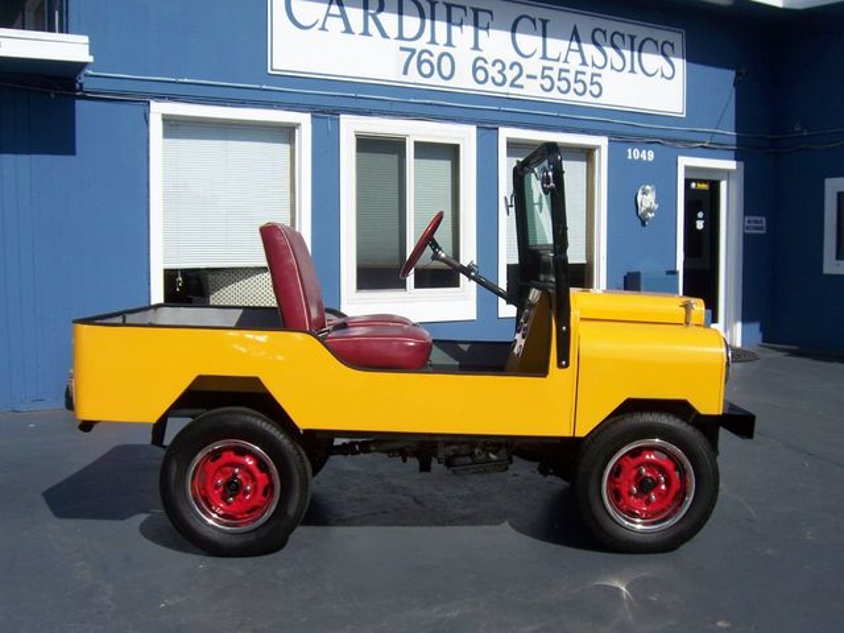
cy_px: 316
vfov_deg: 39.7
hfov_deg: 51.4
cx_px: 422
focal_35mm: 36
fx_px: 878
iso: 80
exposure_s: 1/800
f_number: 4.5
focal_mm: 6.2
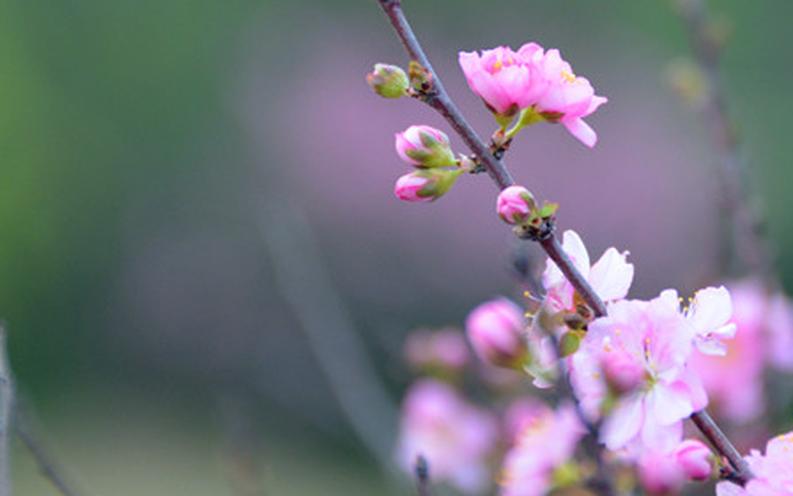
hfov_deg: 5.9
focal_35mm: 354
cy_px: 88
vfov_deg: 3.7
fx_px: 7651
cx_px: 531
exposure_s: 1/125
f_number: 5.6
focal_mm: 130
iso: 800
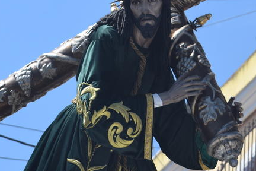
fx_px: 1671
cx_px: 146
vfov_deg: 5.8
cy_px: 0
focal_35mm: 235
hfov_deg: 8.8
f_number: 6.3
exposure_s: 1/1600
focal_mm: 72
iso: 400
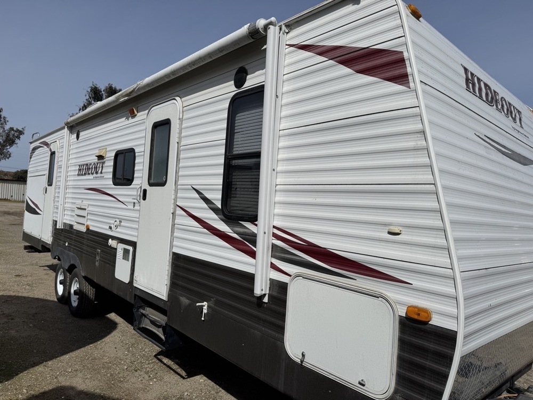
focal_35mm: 24
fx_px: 370
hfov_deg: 71.6
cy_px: 200
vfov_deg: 56.8
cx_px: 266
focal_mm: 6.76
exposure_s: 1/12346
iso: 64
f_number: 1.78
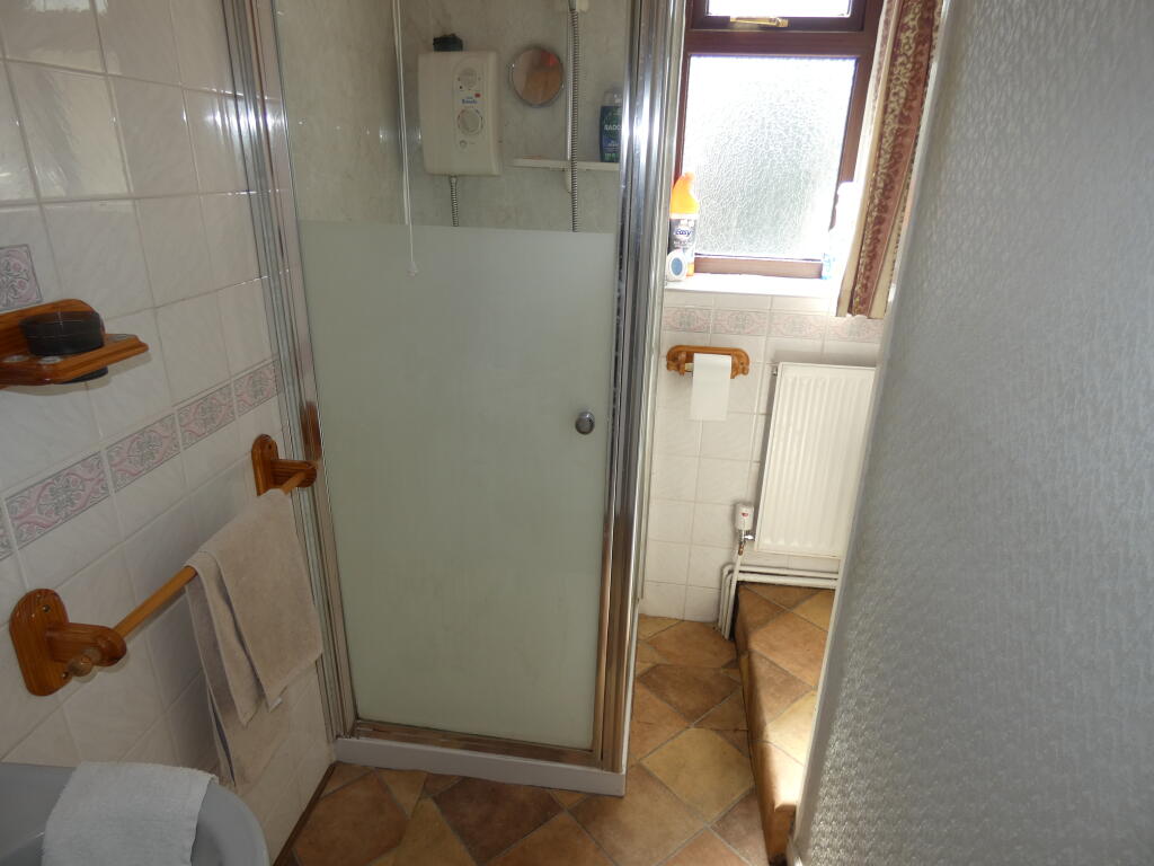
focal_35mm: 20
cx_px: 577
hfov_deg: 81.7
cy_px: 433
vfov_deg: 66.0
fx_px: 667
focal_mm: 3.6
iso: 80
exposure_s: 1/100
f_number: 2.8
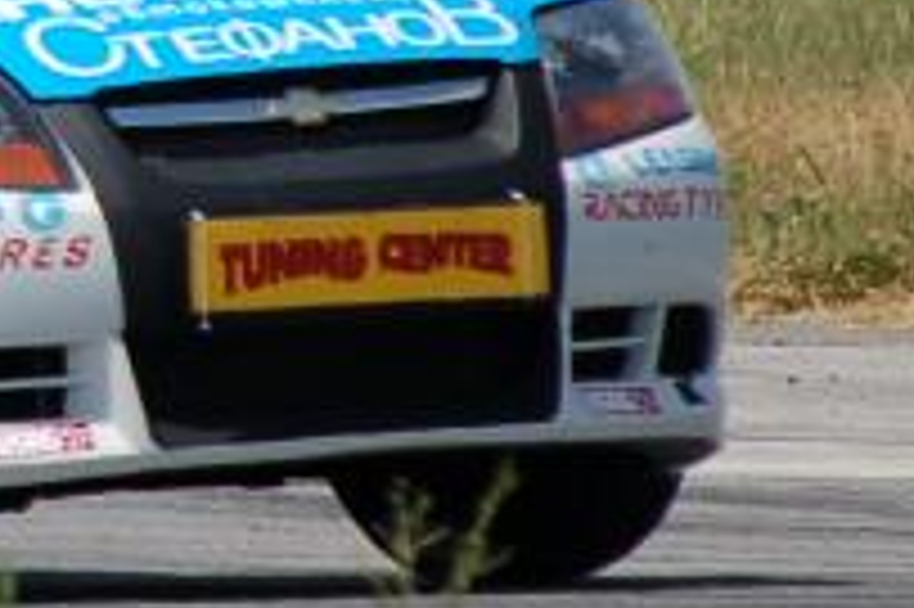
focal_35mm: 1516
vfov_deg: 0.9
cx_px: -581
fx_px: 38457
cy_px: -263
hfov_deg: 1.4
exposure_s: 1/1250
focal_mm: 200
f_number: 5.6
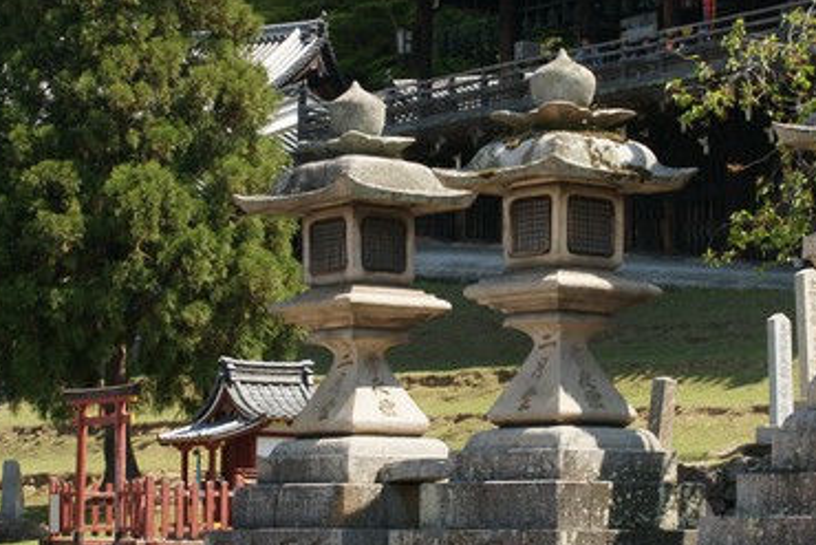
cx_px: 460
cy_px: 271
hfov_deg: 18.7
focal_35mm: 109
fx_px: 2472
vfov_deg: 12.6
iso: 400
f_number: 11
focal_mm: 35
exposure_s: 1/250
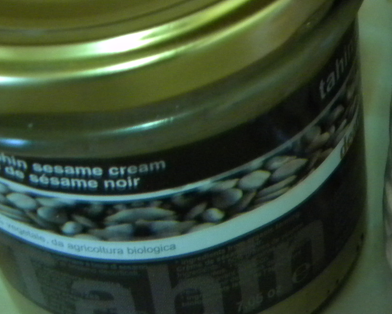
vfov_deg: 15.4
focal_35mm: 100
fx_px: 1160
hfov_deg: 18.5
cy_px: 144
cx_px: 423
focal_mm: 7.3
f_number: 3.8
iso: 400
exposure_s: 1/18.3
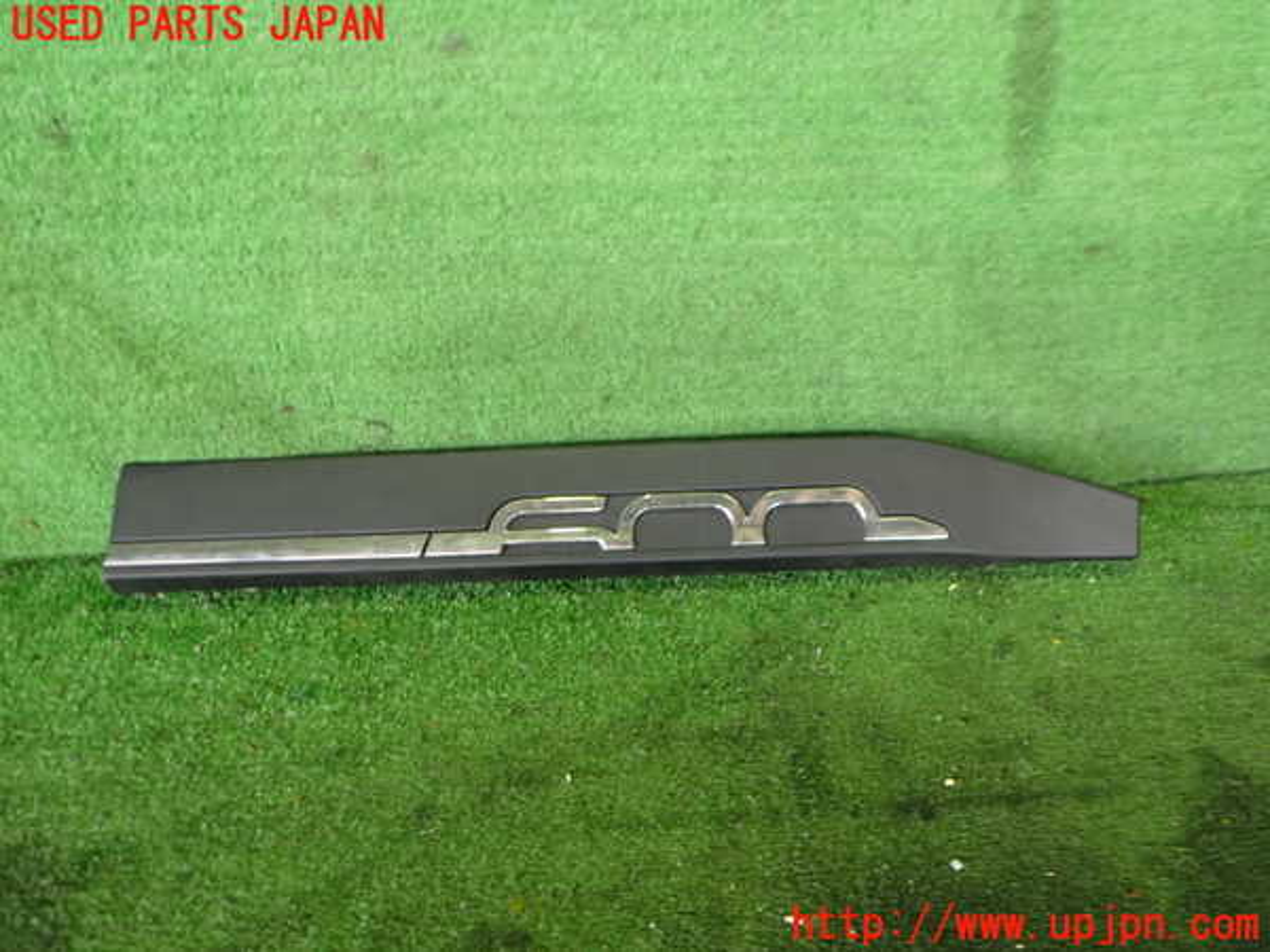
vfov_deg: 46.8
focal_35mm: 30
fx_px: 1101
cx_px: 635
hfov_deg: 60.0
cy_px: 476
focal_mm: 5.4
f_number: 2.3
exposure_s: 1/40
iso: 250
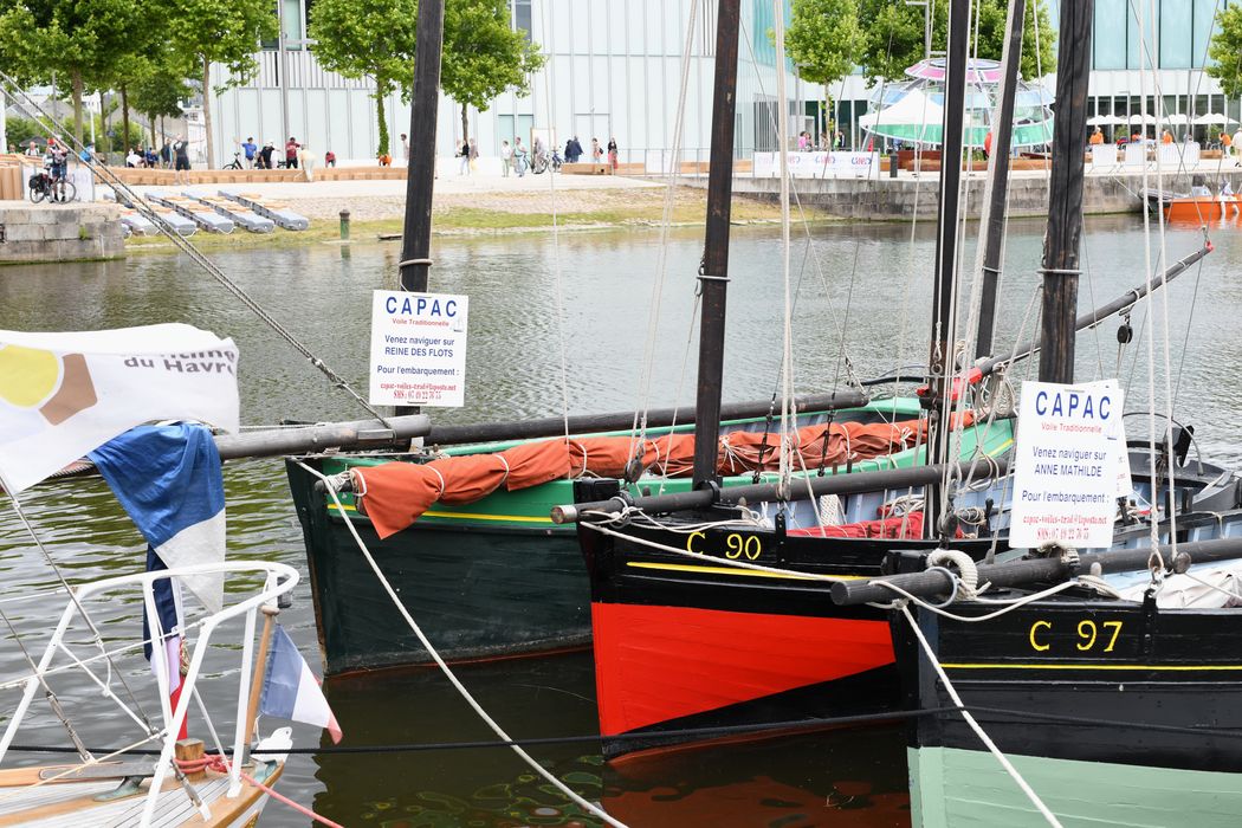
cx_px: 621
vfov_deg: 27.0
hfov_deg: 39.6
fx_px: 1725
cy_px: 414
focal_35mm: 50
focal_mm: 50
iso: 100
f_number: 7.1
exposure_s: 1/200
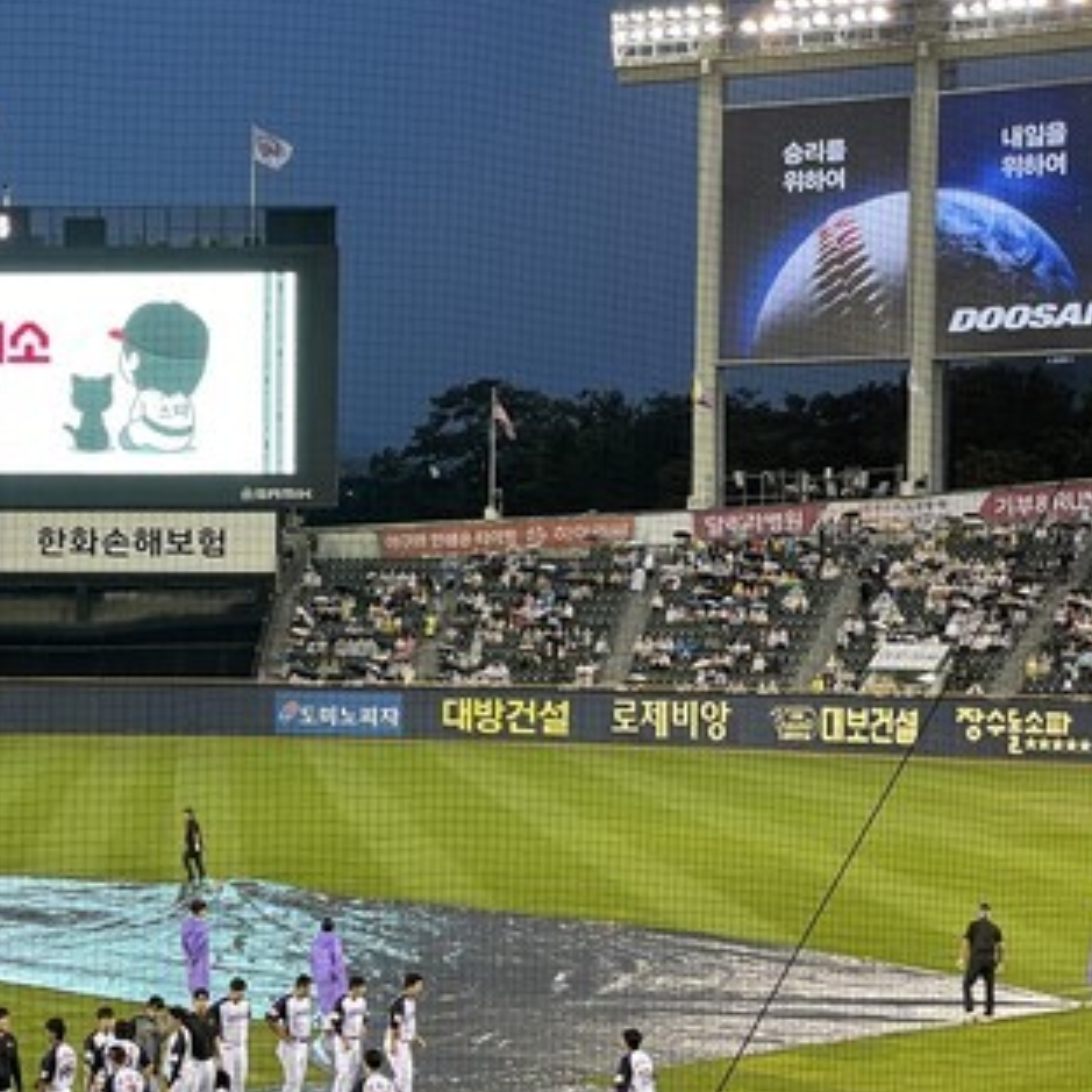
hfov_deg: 19.3
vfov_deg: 19.7
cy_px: 705
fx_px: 3141
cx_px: 63
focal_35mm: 88
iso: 100
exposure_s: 1/120
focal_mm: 6
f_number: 2
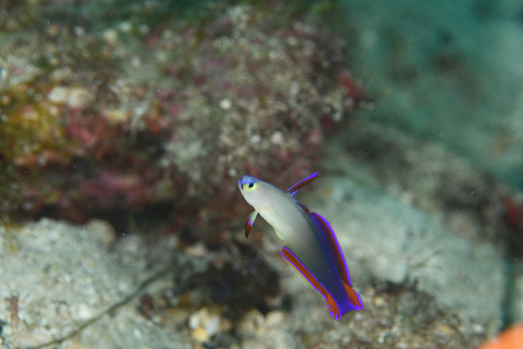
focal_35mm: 105
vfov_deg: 13.0
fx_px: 1525
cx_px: 262
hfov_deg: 19.5
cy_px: 174
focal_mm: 105
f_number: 9
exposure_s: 1/250
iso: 100
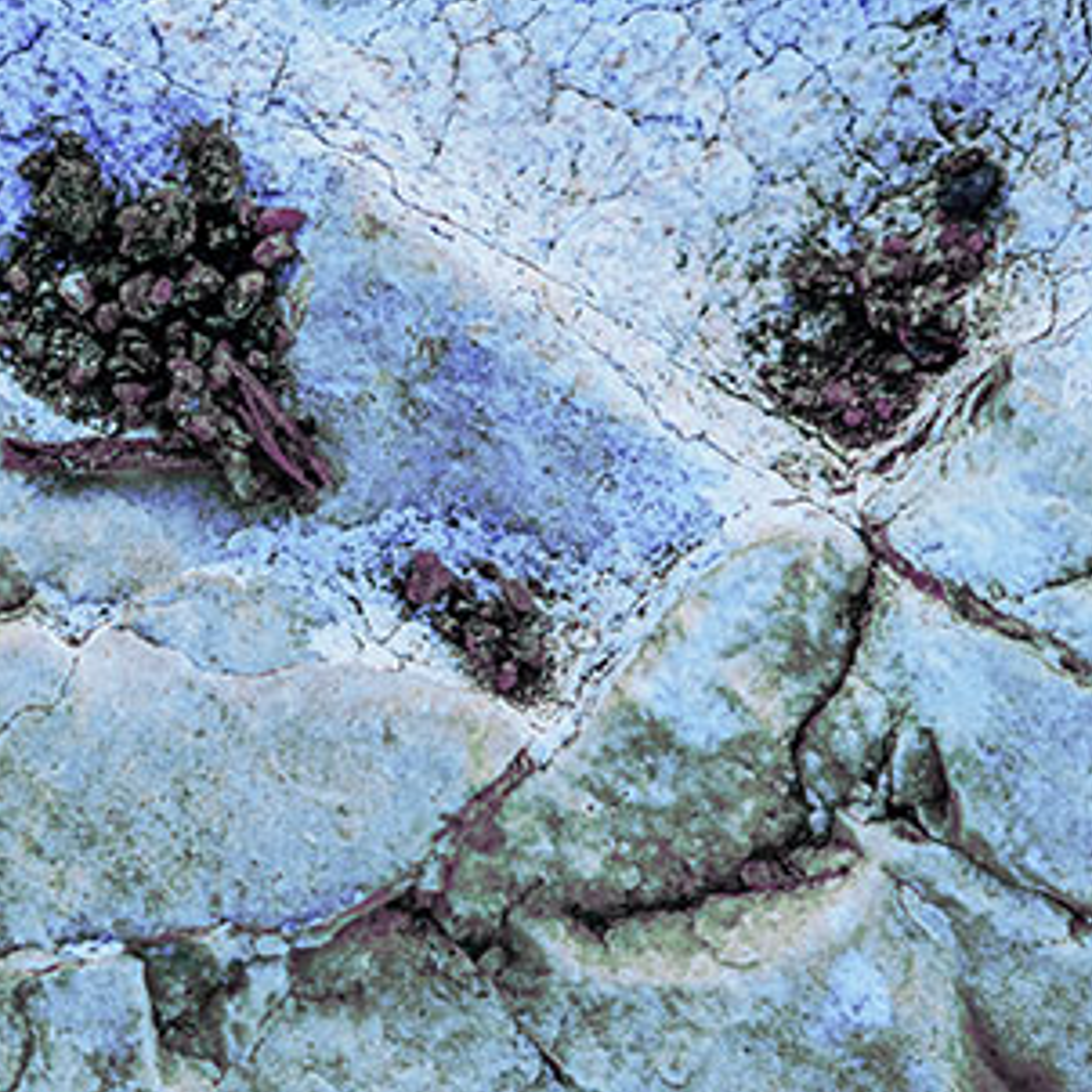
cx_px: 235
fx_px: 10529
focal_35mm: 295
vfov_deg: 5.9
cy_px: 537
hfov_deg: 5.9
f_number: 13
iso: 500
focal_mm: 210
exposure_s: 1/320
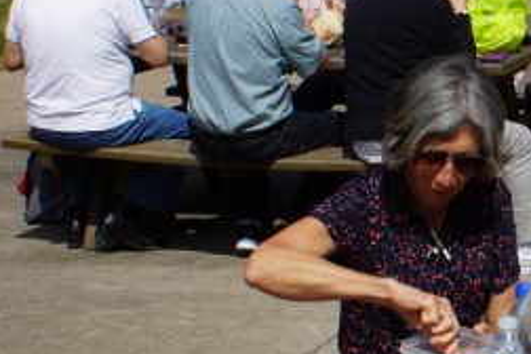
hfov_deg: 14.6
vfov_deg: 10.2
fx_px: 1976
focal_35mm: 134
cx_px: 702
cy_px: 171
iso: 100
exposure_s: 1/250
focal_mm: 22
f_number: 13
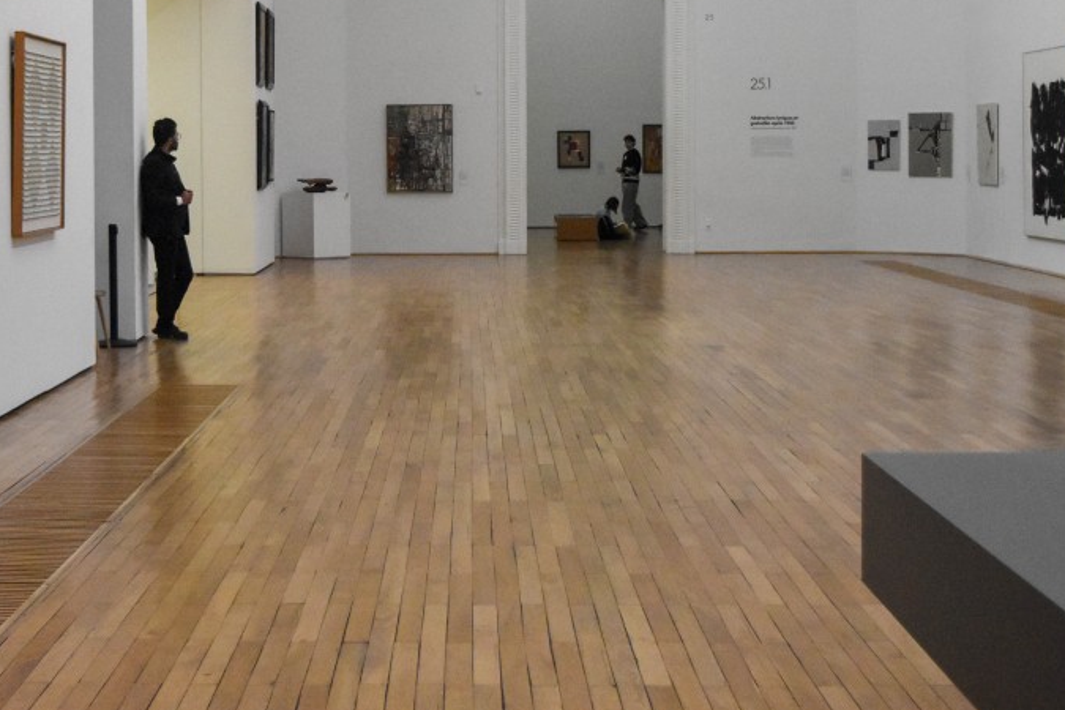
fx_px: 1917
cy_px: 191
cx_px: 394
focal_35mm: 65
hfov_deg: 30.9
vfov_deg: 20.8
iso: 3200
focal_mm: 27
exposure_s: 1/500
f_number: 4
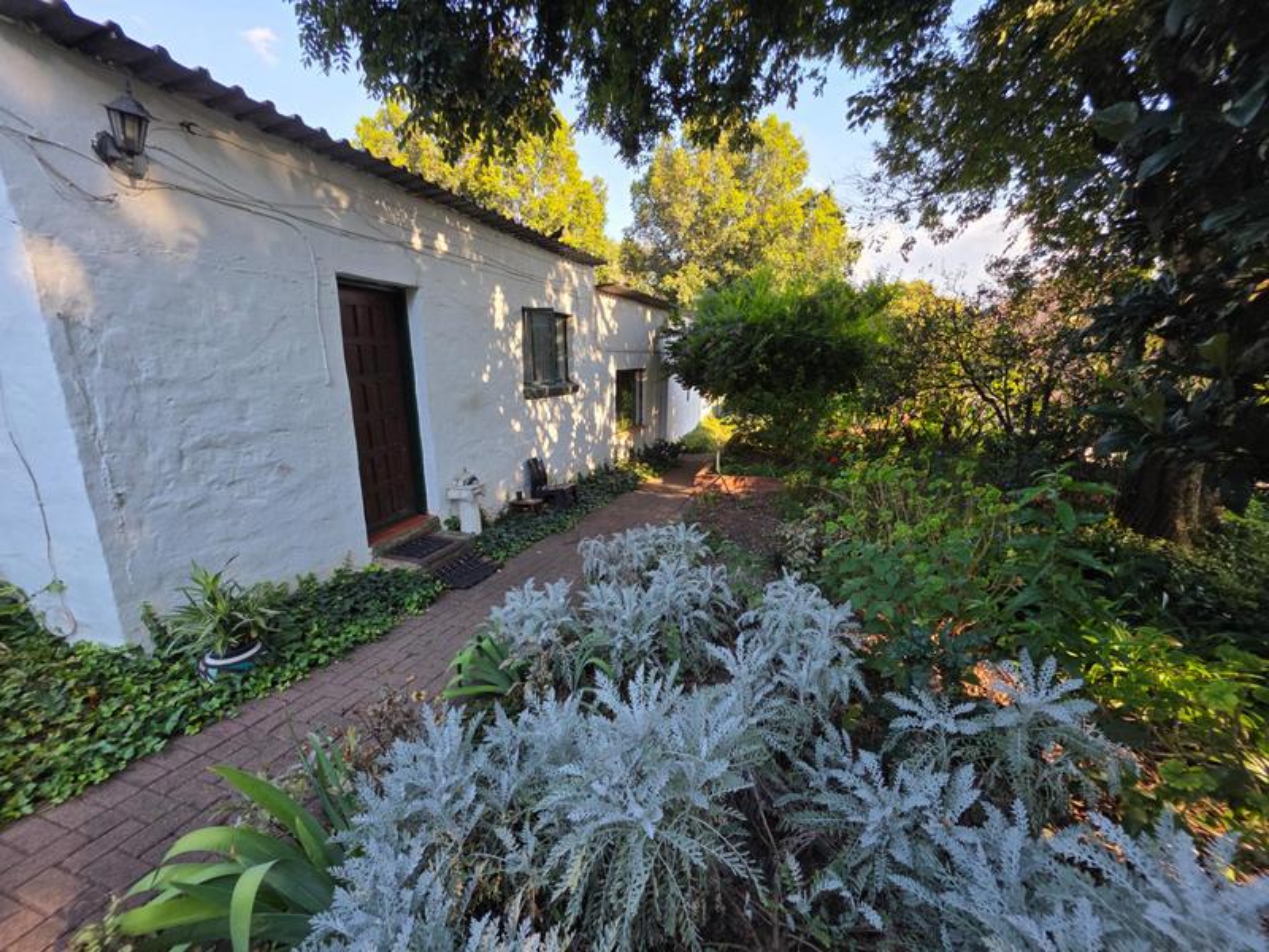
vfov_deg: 89.9
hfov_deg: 106.2
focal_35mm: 13
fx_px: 477
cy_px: 476
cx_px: 634
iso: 64
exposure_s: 1/359
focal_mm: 2.2
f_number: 1.9
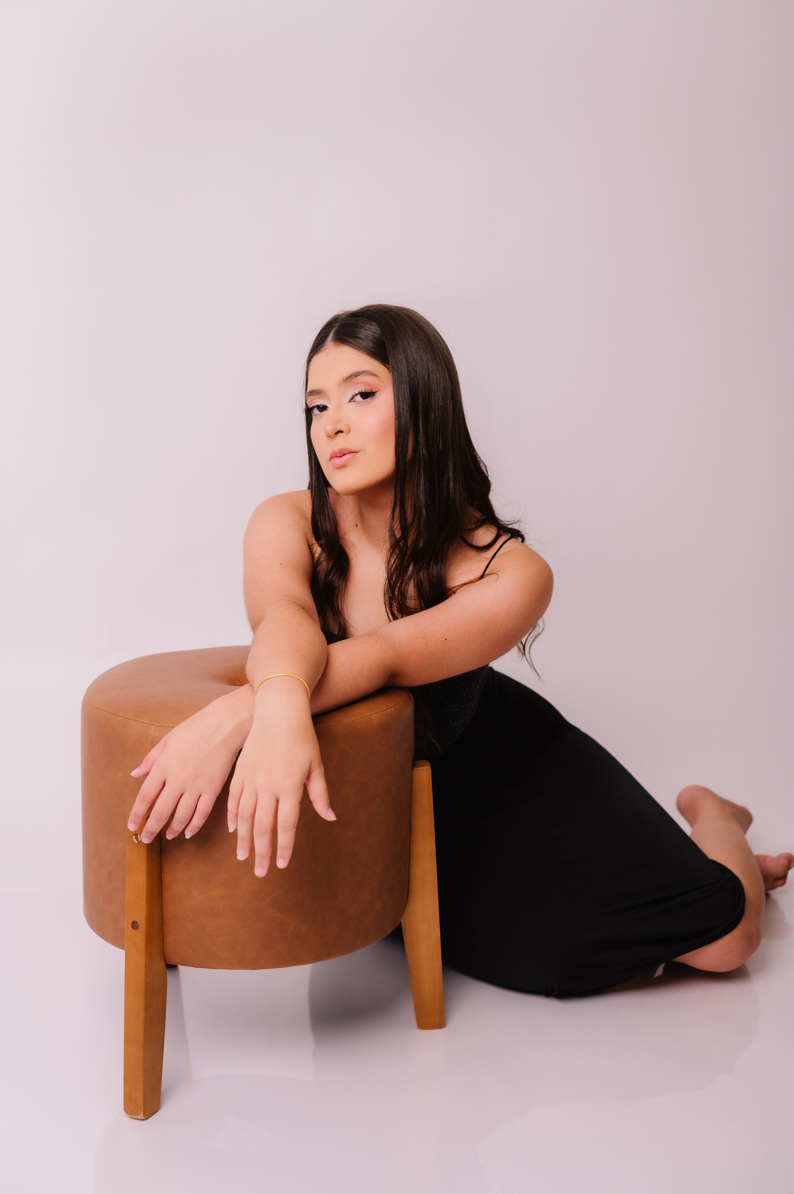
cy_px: 597
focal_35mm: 50
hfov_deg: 27.0
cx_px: 397
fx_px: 1657
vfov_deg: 39.6
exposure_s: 1/160
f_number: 3.2
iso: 250
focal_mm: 50
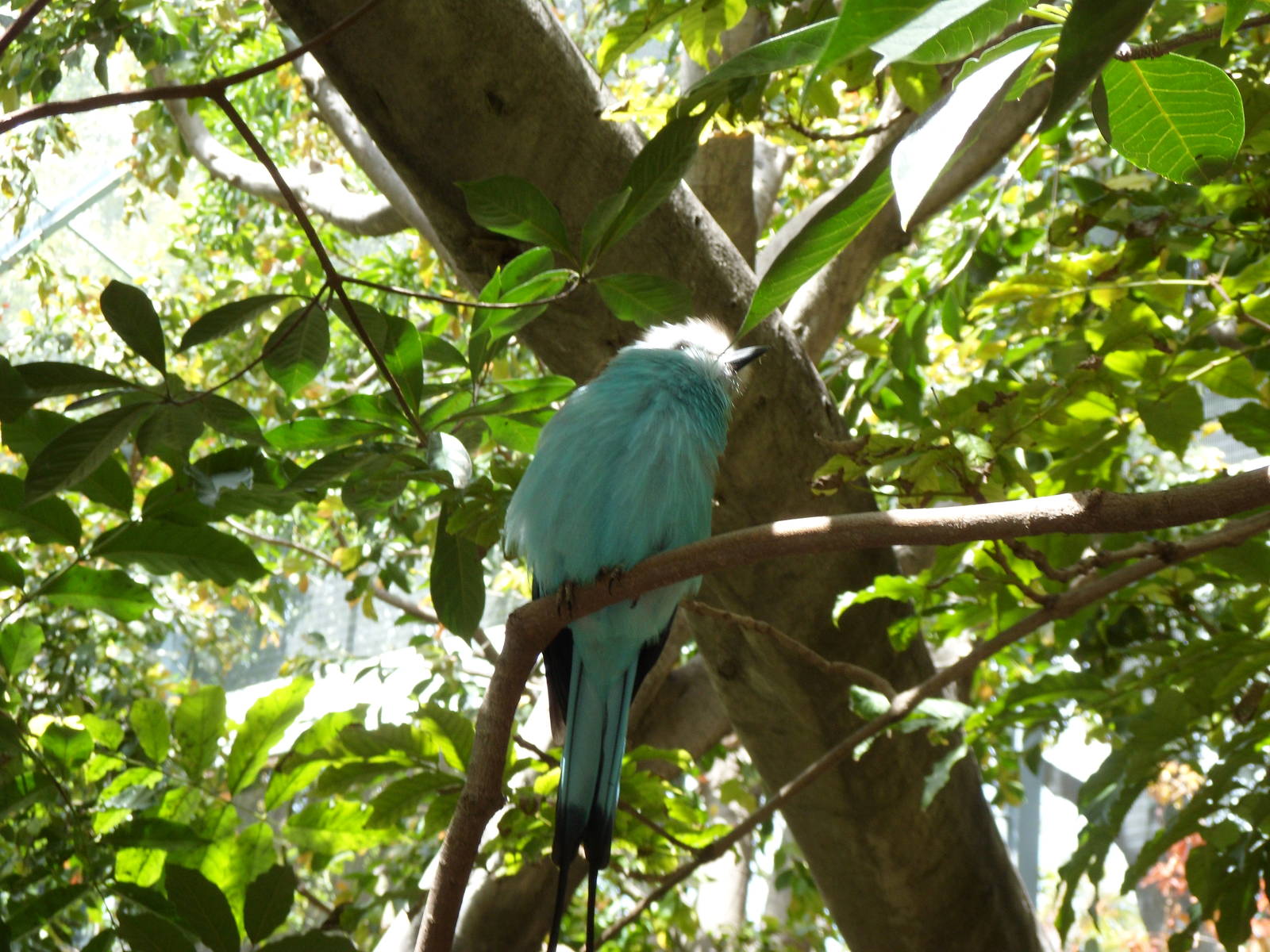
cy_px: 476
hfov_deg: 23.3
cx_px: 635
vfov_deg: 17.6
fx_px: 3082
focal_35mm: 84
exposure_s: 1/45
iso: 80
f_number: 5.1
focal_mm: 14
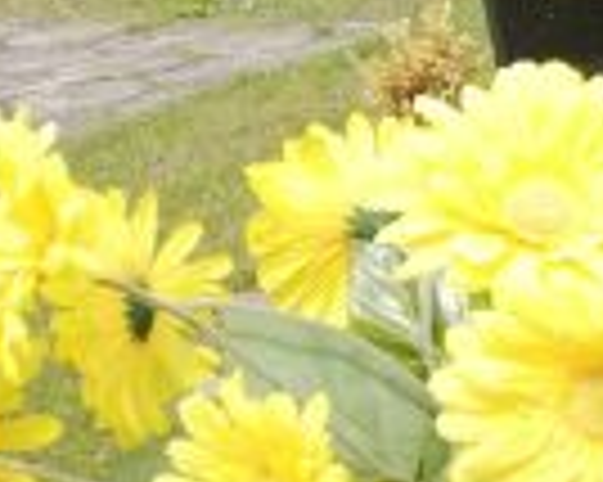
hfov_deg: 12.8
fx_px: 2247
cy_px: 306
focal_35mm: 126
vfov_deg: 12.2
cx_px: 1310
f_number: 2.2
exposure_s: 1/484
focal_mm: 3.81
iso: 50
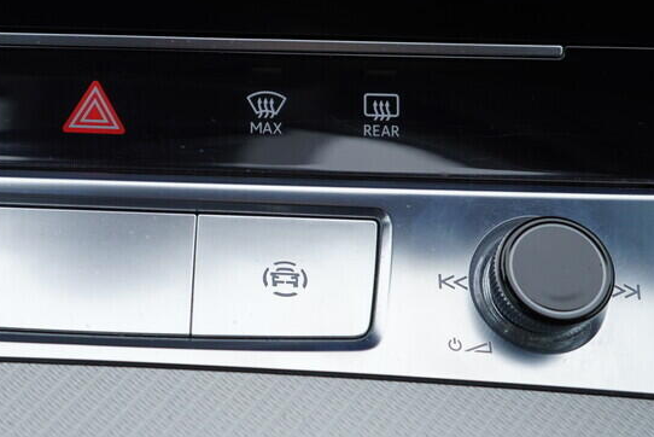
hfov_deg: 28.6
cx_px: 78
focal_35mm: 68
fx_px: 1236
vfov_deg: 20.0
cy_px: 194
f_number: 3.5
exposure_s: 1/60
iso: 125
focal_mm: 24
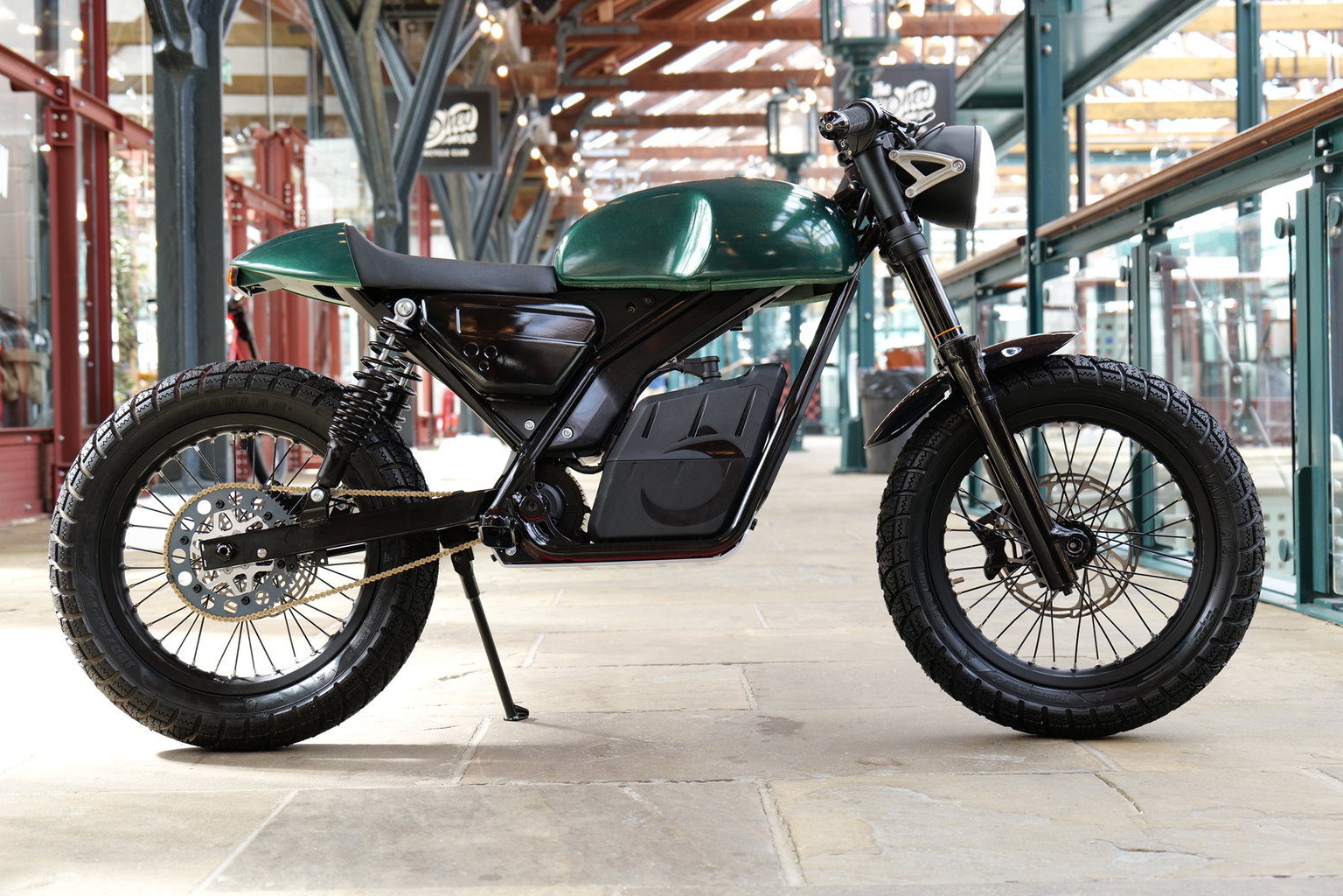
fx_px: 1865
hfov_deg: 39.6
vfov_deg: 27.0
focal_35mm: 50
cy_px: 432
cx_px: 668
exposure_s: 1/60
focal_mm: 48
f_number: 5.2
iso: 1000
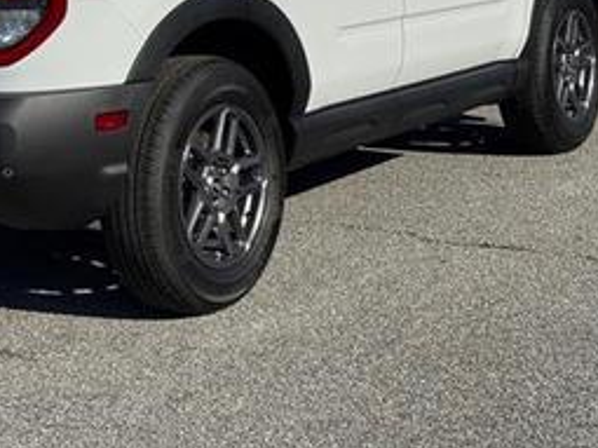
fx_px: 1640
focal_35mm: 95
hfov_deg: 20.5
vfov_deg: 15.4
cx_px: 131
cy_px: 35
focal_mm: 6.76
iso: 64
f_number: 1.78
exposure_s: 1/9009
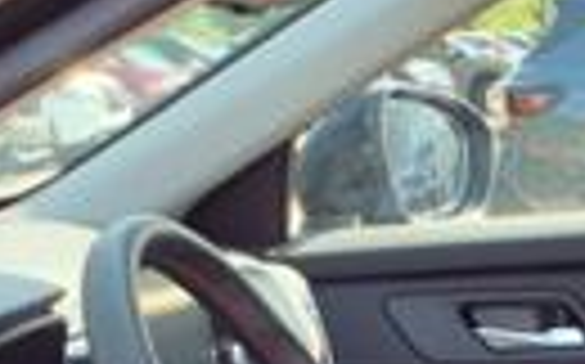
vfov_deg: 8.9
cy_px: 674
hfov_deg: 14.3
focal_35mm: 141
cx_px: 738
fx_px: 2246
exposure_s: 1/145
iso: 40
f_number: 1.9
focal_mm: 3.58
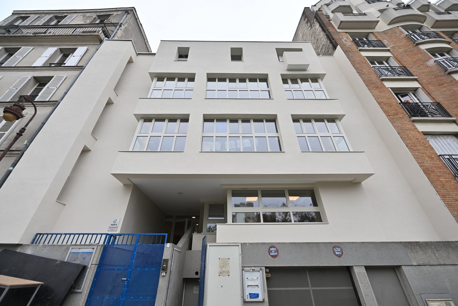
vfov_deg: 81.2
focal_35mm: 14
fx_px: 178
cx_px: 229
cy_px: 153
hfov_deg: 104.3
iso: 72
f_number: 4
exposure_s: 1/200
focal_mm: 14
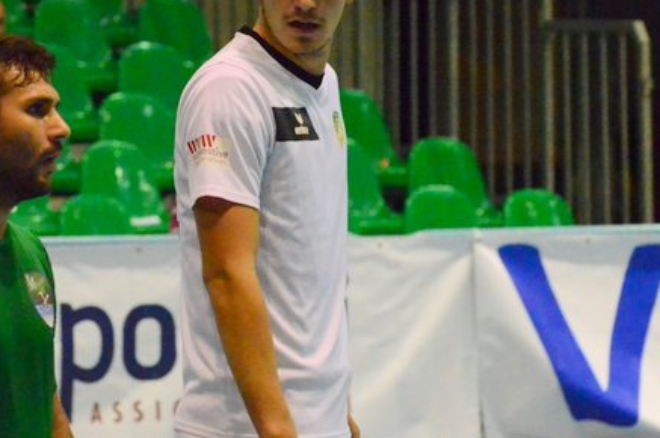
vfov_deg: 3.4
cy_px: 181
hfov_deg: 5.2
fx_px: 7284
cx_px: 222
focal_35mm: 398
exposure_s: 1/320
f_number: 7.1
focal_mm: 145
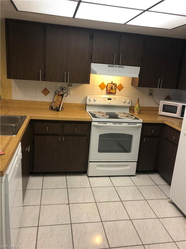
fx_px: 201
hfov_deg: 49.7
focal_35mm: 28
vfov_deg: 63.4
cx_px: 93
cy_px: 124
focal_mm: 4
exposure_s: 1/40
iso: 25
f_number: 1.8
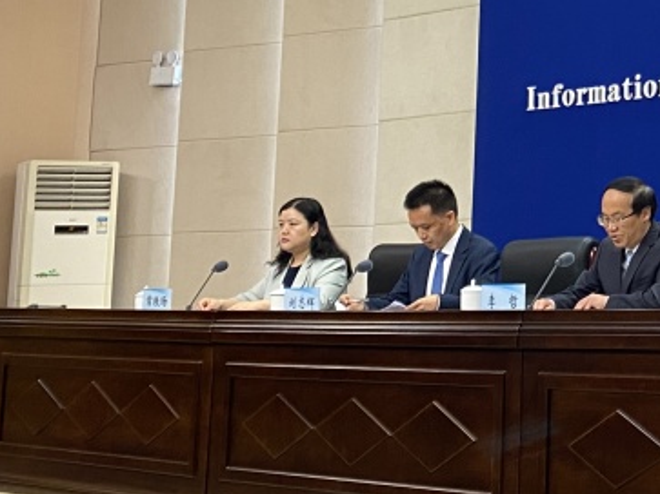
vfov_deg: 16.6
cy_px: -54
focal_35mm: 86
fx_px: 1639
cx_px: 873
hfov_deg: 20.6
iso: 100
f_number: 1.8
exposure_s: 1/50
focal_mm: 4.25
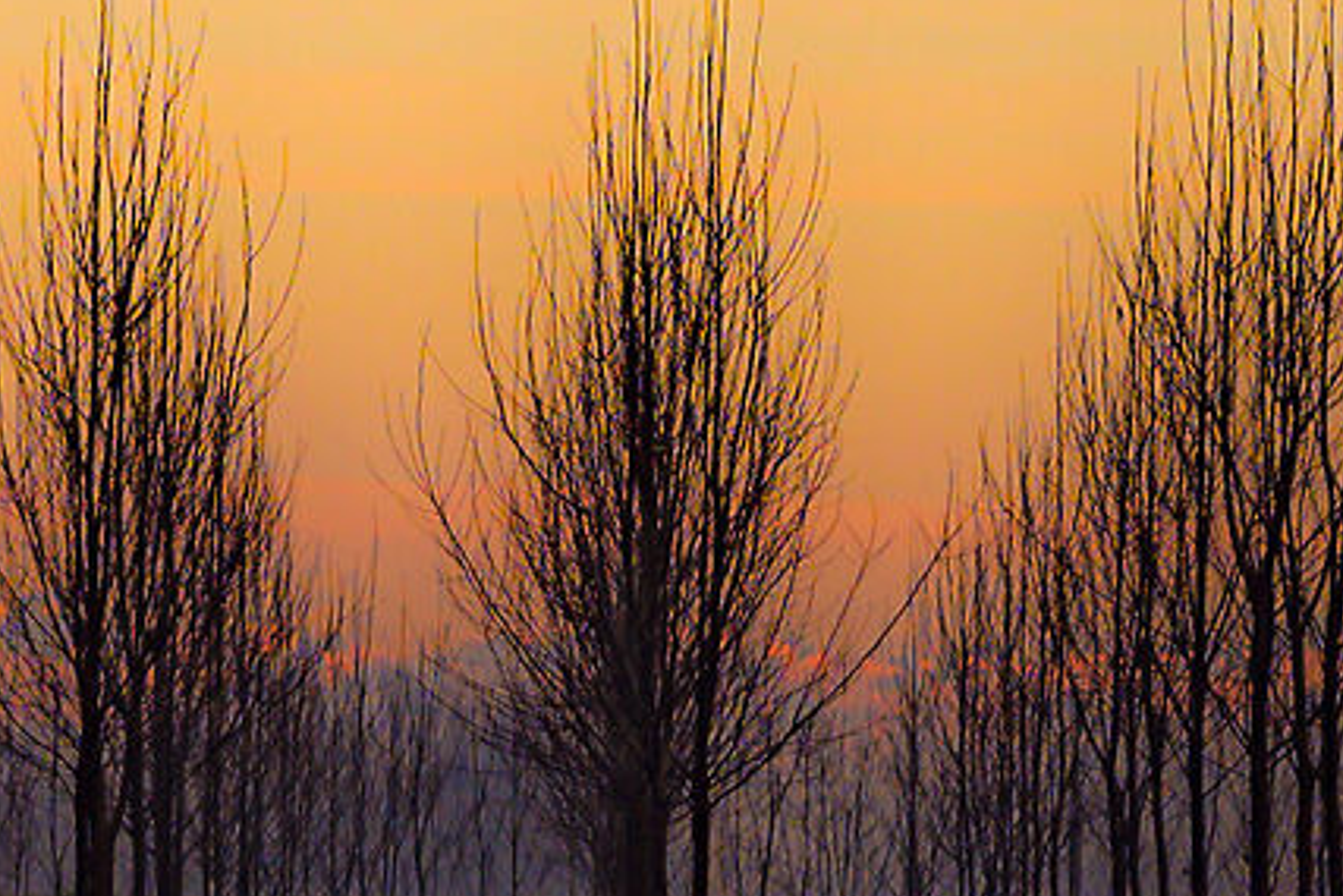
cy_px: 866
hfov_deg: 5.2
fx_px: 14665
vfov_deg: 3.5
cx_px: -264
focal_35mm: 393
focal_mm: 70
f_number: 9
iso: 100
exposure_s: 8
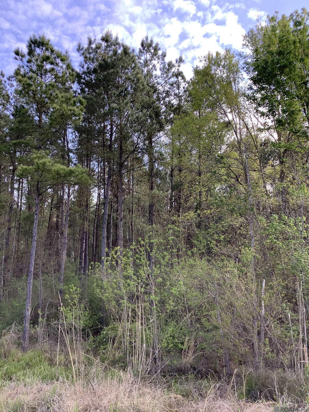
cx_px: 154
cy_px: 206
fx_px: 369
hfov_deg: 45.4
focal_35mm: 31
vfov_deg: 58.4
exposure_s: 1/120
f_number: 2.4
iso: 25
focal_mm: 3.3
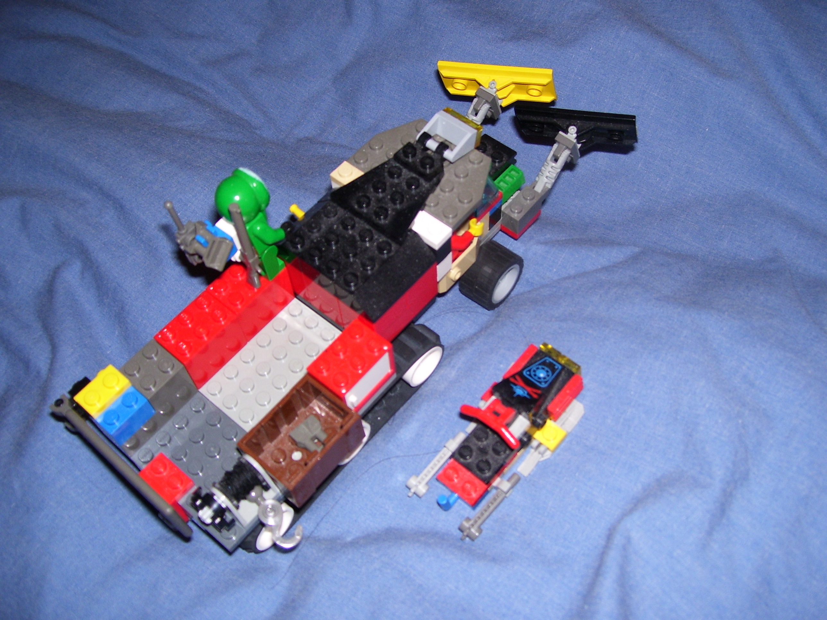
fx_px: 884
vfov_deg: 38.7
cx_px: 414
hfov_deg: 50.1
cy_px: 310
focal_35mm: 37
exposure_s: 1/60
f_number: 2.7
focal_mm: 6
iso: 80
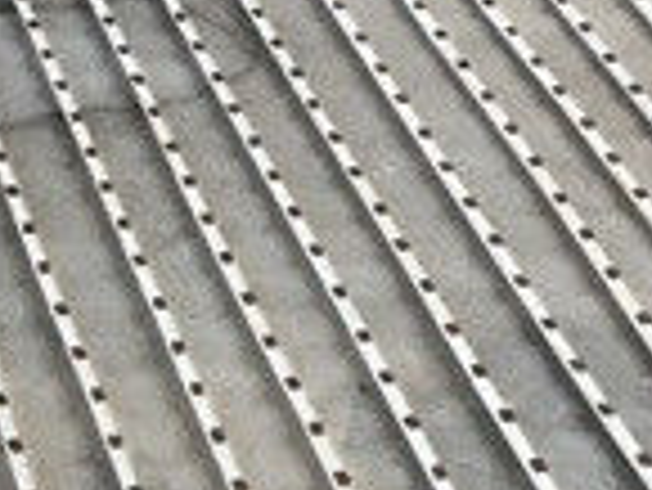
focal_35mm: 160
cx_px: -58
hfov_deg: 12.1
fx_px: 3016
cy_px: 958
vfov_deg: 8.8
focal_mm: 4.15
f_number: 2.2
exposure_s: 1/33
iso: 25
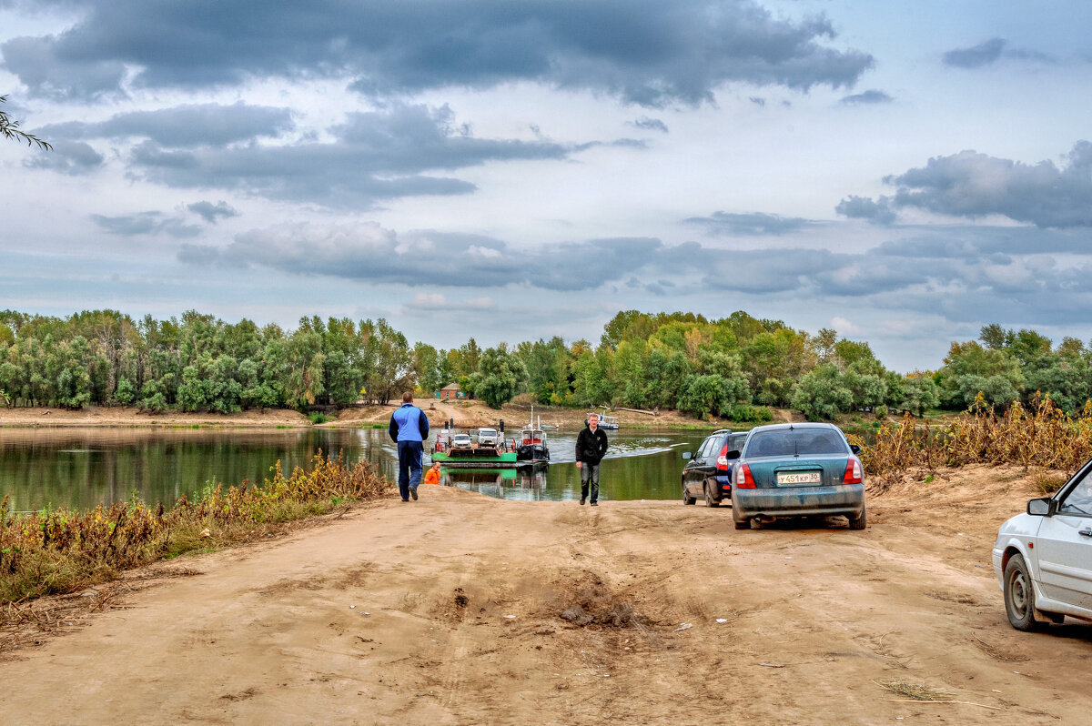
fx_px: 1273
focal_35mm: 42
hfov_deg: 46.4
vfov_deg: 31.8
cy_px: 363
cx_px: 546
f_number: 20
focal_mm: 28
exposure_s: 1/50
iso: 200
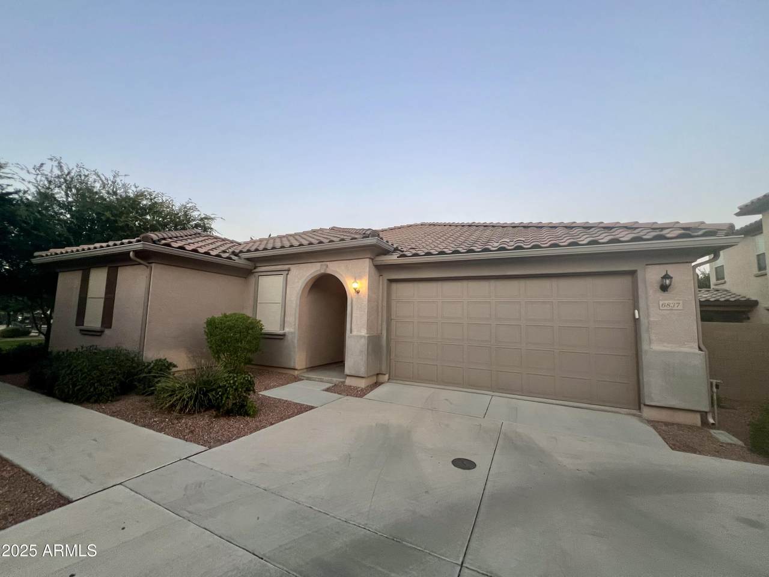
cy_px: 288
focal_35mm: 13
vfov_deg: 89.9
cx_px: 384
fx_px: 289
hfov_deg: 106.2
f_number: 1.8
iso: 160
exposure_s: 1/60
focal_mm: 1.57
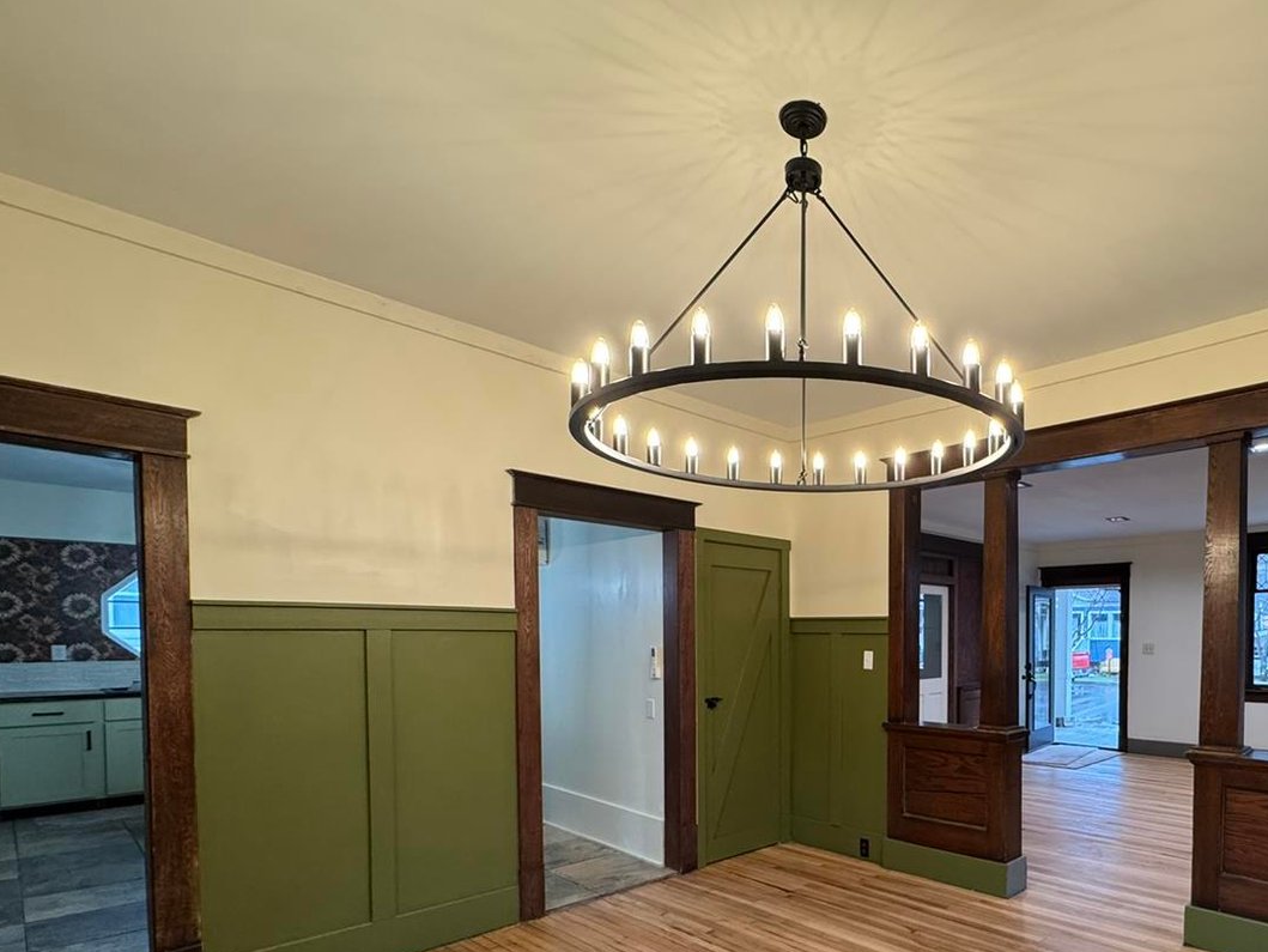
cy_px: 658
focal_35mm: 20
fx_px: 733
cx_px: 877
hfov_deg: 78.2
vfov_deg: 63.8
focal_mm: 2.22
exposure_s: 1/120
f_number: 2.2
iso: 320
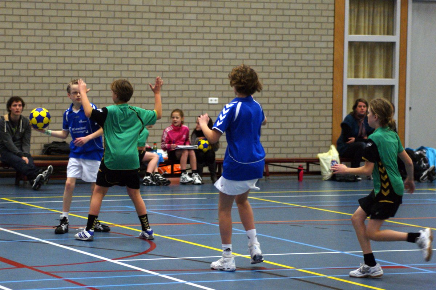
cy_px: 145
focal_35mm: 105
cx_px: 218
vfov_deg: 13.0
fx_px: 1271
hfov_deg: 19.5
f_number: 2.8
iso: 800
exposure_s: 1/160
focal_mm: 70
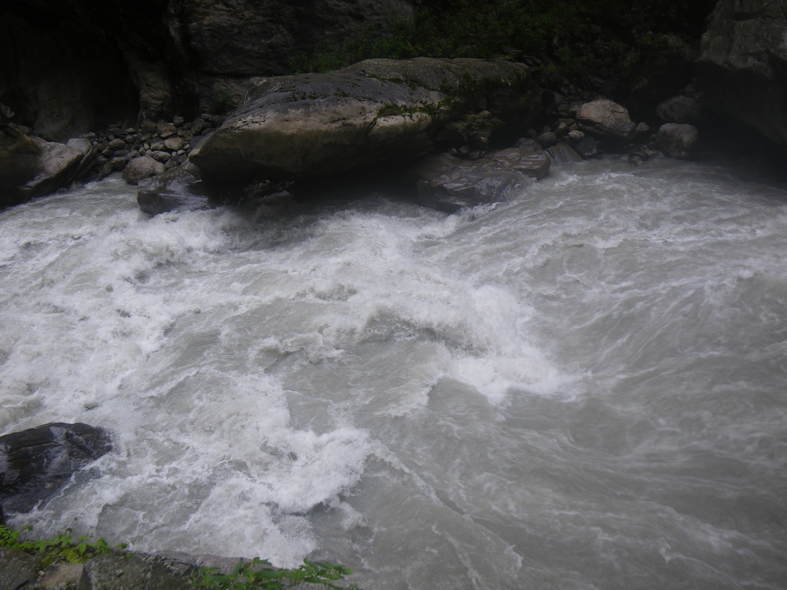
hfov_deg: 63.4
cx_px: 394
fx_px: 637
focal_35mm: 28
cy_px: 295
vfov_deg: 49.7
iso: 50
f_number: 3.5
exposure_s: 1/125
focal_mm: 5
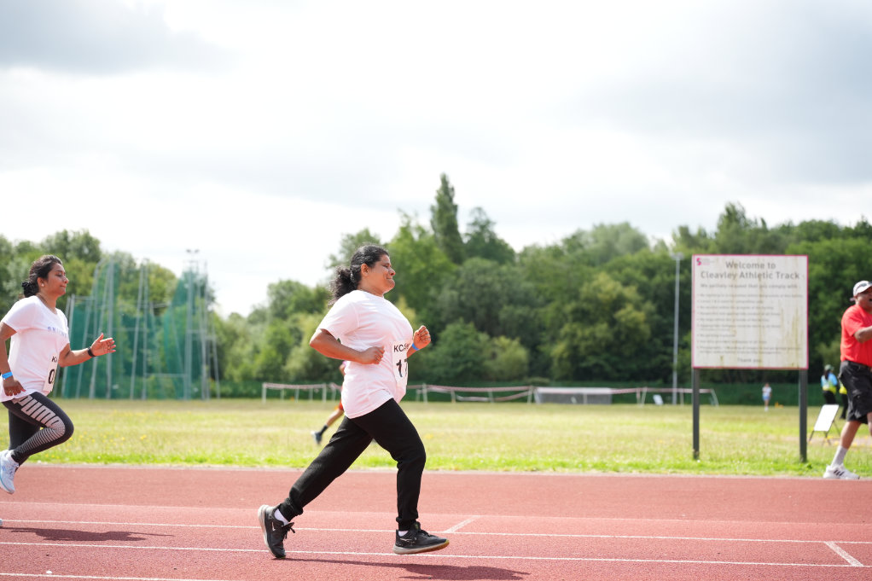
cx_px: 436
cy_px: 290
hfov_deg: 28.8
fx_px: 1695
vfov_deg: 19.5
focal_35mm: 70
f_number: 2.8
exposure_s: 1/1600
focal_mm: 70
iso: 250
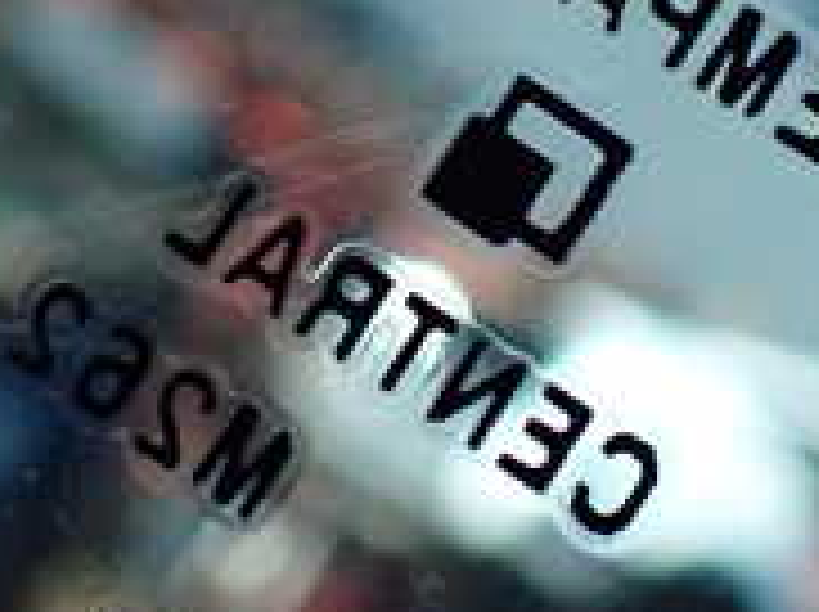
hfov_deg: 19.9
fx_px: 2339
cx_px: 428
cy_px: 144
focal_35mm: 99
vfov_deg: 14.8
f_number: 2.3
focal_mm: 5.4
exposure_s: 1/125
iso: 640
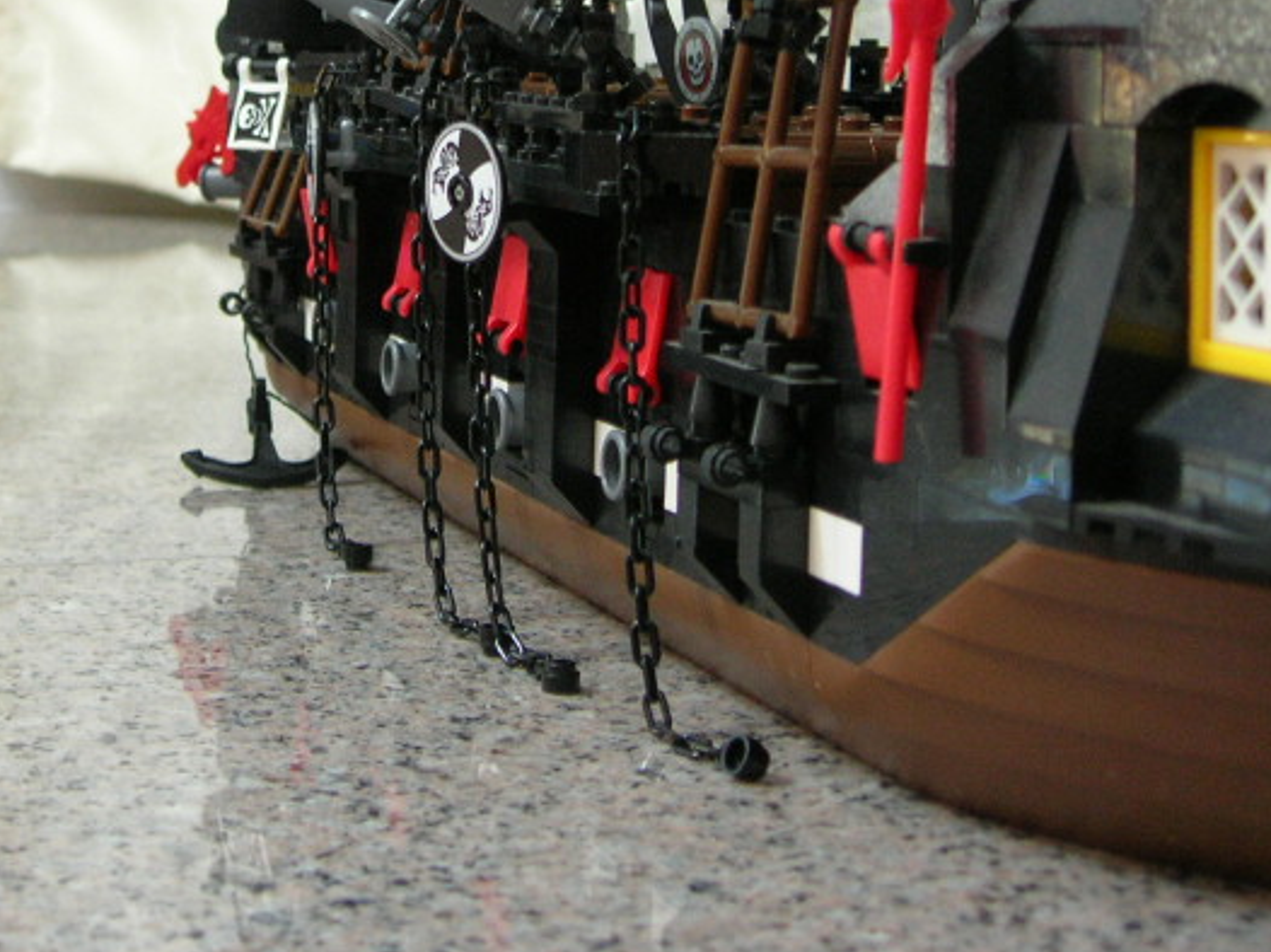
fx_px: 2716
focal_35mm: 74
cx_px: 445
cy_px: 53
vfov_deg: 19.4
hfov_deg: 26.2
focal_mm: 7.8
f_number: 2.8
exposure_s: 1/3.8
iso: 124
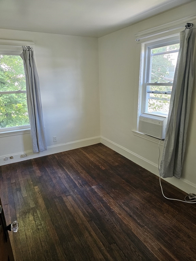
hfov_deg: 58.9
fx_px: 174
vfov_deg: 73.9
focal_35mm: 23
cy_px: 130
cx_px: 98
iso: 640
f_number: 1.7
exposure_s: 1/120
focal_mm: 6.3
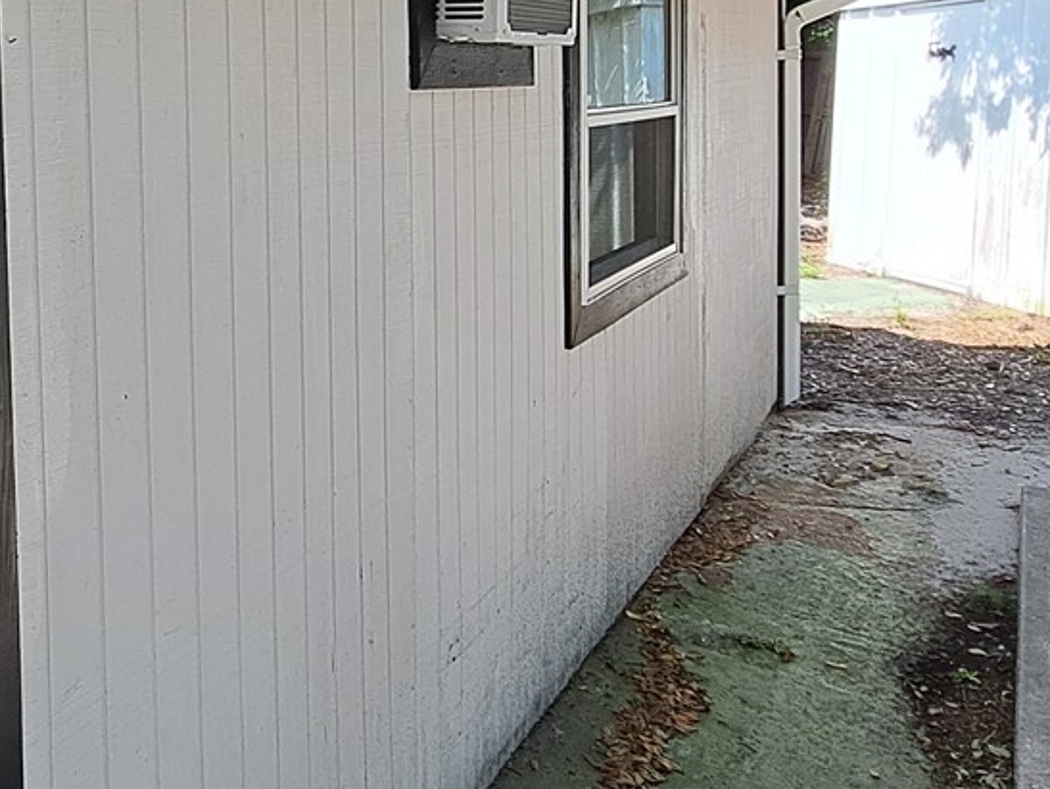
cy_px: 146
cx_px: 148
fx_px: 1153
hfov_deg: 45.3
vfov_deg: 36.3
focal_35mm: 38
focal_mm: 1.74
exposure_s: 1/310
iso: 50
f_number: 2.2
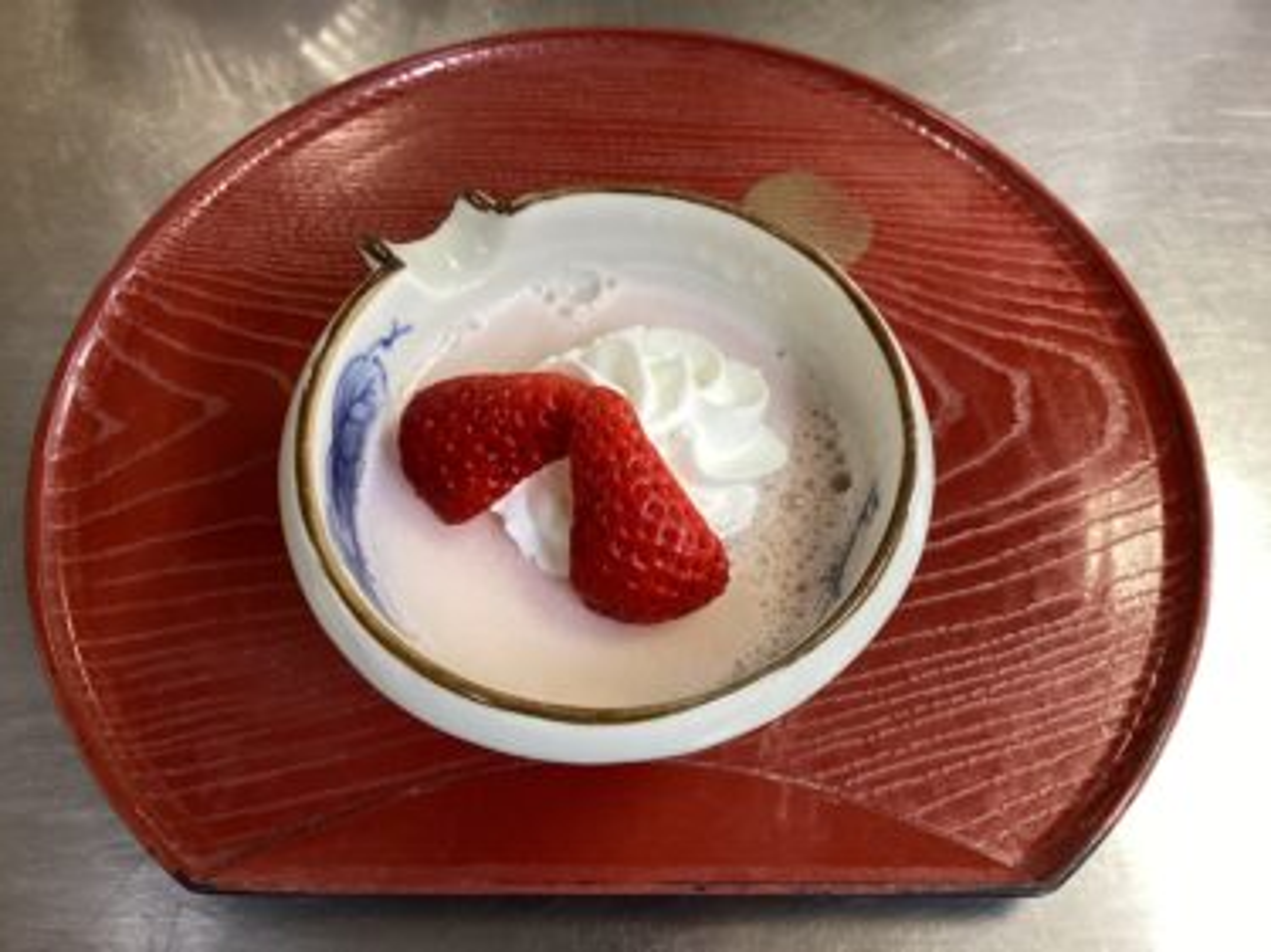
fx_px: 1138
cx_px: 636
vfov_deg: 45.4
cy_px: 476
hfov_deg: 58.4
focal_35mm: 31
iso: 250
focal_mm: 3.3
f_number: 2.4
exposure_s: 1/60
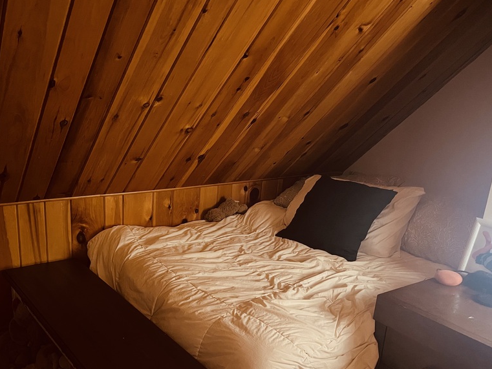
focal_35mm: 35
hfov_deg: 52.2
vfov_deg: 40.3
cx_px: 190
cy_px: 242
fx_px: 498
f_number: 1.6
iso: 800
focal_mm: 5.1
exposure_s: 1/24
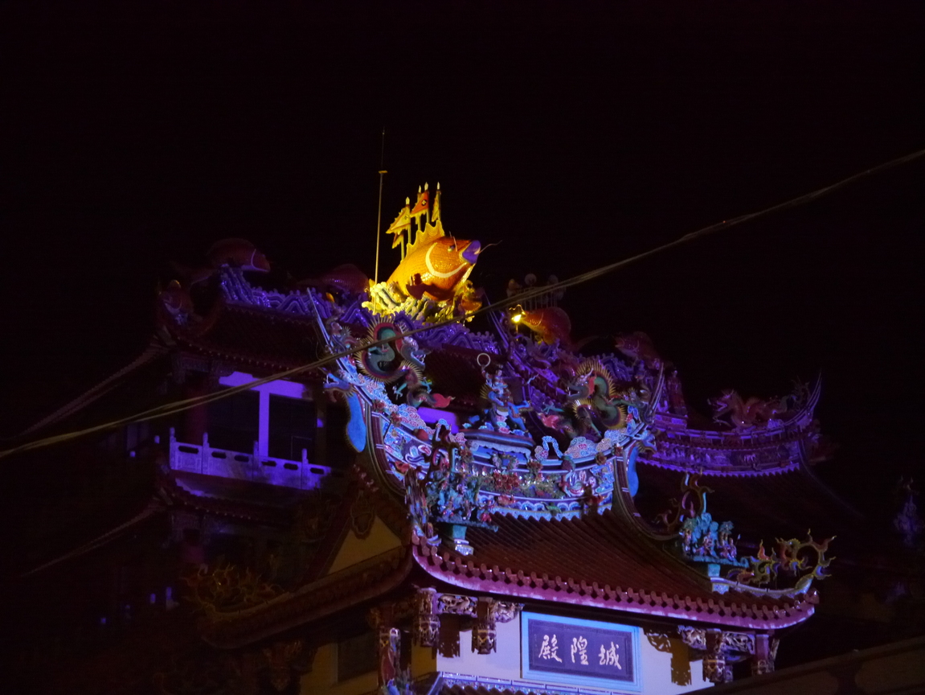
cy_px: 348
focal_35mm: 84
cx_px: 462
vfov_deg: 17.6
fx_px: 2245
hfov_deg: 23.3
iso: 4000
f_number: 5.6
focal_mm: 42
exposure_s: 1/50
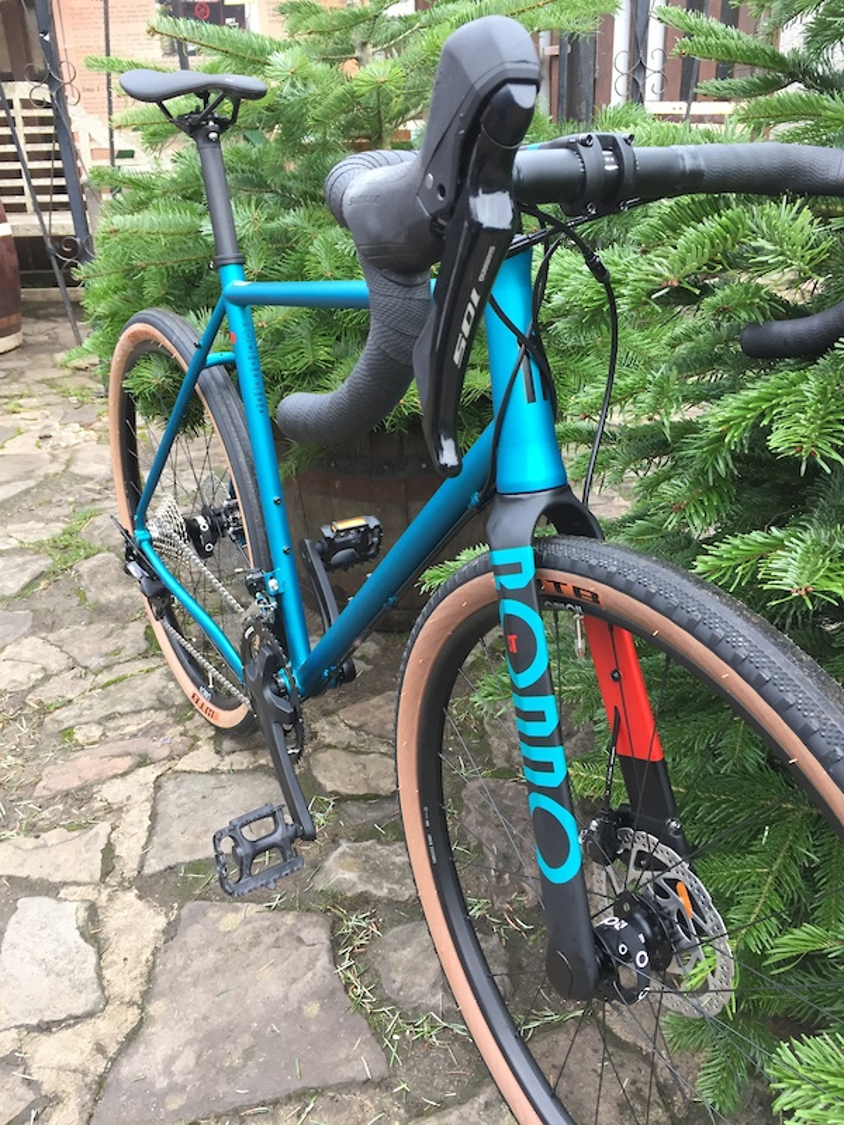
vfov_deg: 61.7
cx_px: 422
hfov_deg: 48.2
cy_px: 562
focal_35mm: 29
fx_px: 943
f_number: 2.2
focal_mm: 4.15
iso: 32
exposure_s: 1/33
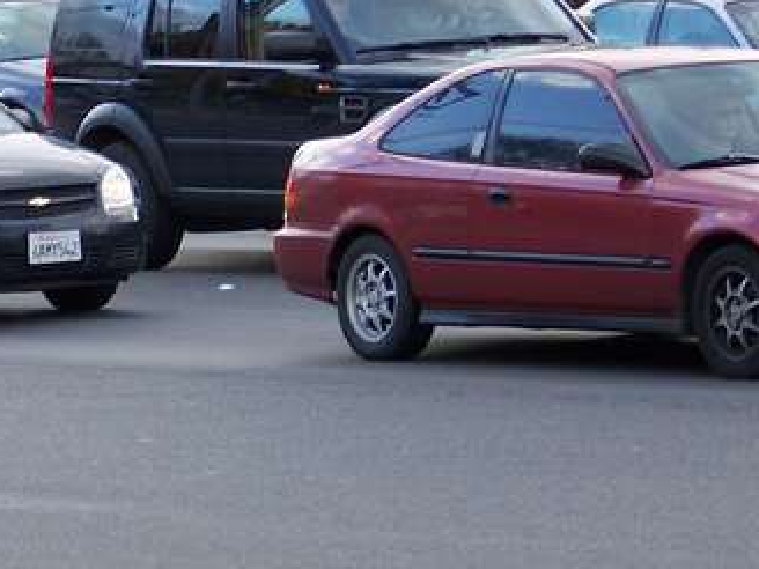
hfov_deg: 6.4
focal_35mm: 307
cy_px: 208
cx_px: -125
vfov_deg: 4.8
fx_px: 6731
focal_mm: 21.1
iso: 64
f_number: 3.2
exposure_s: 1/100
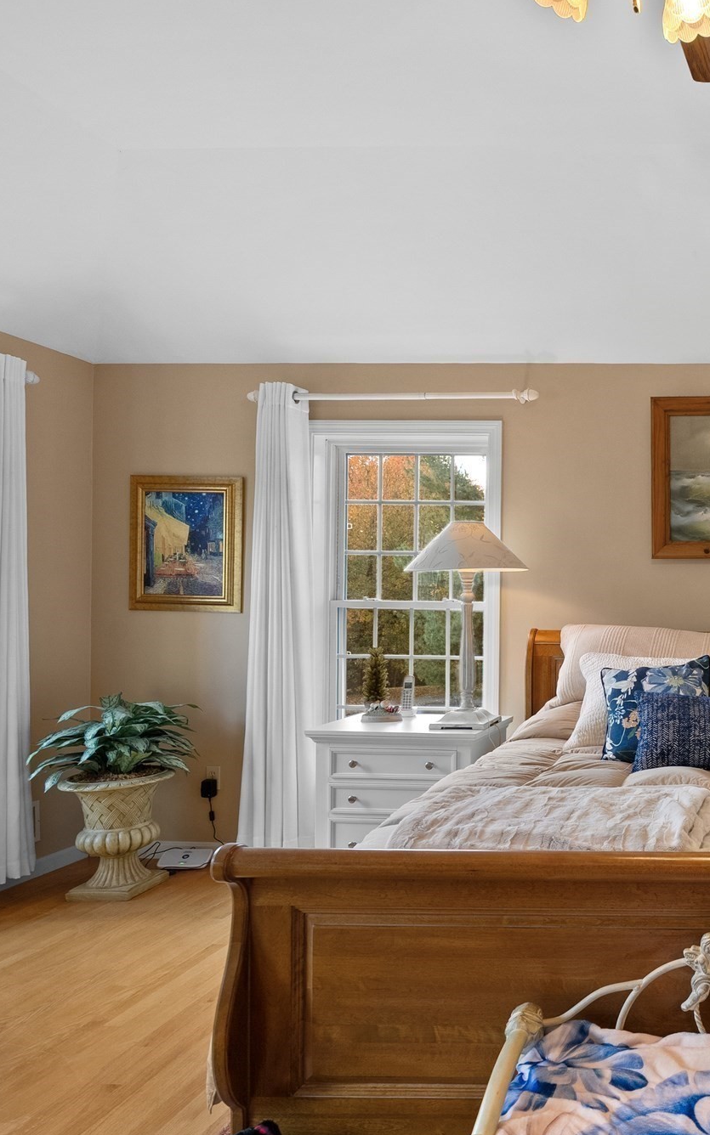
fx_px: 774
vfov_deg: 72.5
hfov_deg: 40.9
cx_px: 758
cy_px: 576
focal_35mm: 25
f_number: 8
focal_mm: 16
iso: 320
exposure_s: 1/2
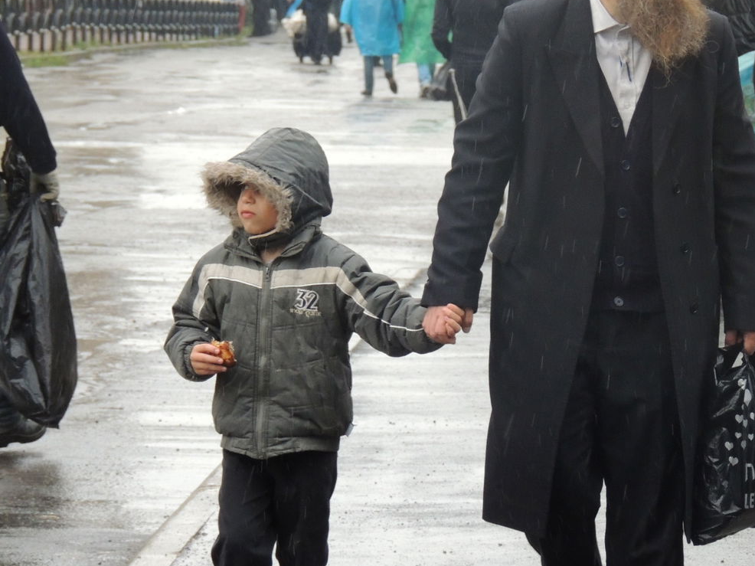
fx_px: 6193
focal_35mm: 284
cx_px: 413
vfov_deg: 5.2
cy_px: 225
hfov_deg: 7.0
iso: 560
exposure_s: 1/250
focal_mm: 35.6
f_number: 4.6
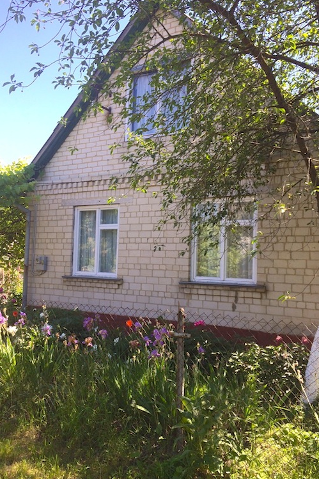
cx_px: 137
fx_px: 425
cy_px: 240
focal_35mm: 32
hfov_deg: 41.0
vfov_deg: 58.7
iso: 32
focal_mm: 4.12
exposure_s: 1/612
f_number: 2.2
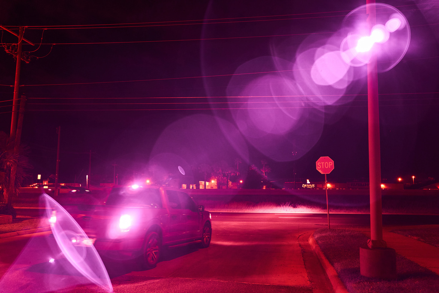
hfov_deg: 60.3
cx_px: 220
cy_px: 146
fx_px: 378
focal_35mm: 31
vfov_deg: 42.3
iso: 2000
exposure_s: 1/60
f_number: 2.8
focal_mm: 31
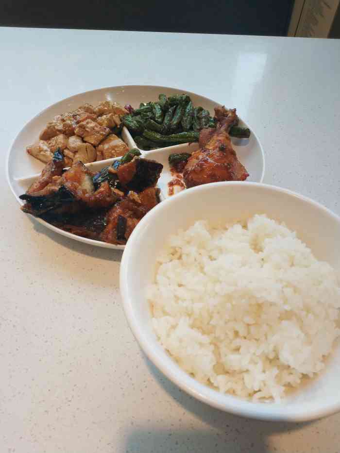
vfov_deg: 56.8
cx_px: 170
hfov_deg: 44.2
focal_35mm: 32
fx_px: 419
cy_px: 226
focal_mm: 4.5
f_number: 2
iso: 100
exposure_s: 1/127
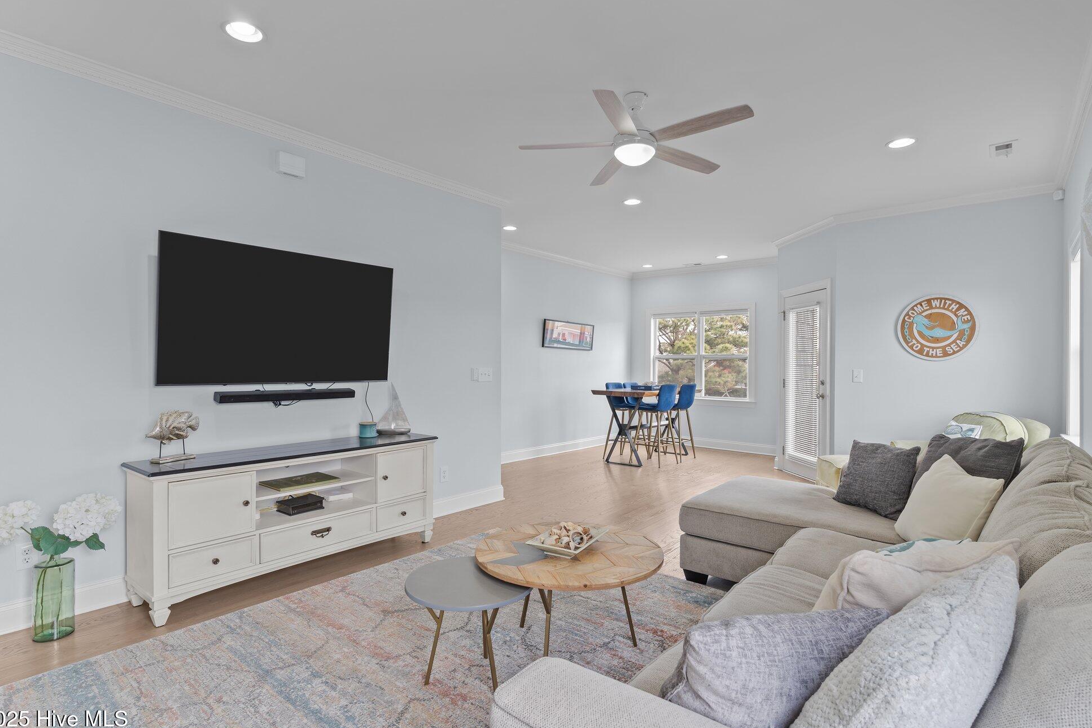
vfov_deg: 67.4
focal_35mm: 18
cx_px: 541
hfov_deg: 90.0
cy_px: 369
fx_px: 546
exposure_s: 1/1.67
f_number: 8
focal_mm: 17
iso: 125
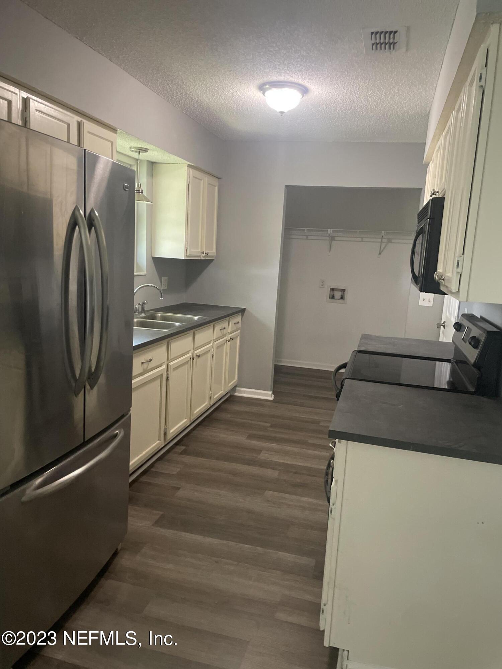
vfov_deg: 67.3
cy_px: 334
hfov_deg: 53.1
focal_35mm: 26
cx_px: 251
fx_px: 503
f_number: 1.6
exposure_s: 1/40
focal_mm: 4.2
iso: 400
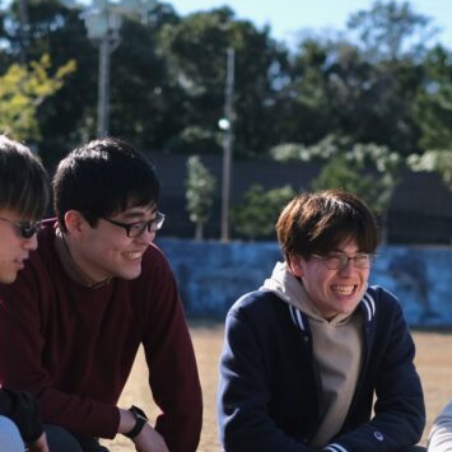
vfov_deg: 13.3
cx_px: 234
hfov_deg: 13.4
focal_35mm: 130
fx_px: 1920
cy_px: 399
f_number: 2
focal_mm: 35
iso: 320
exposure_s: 1/1000
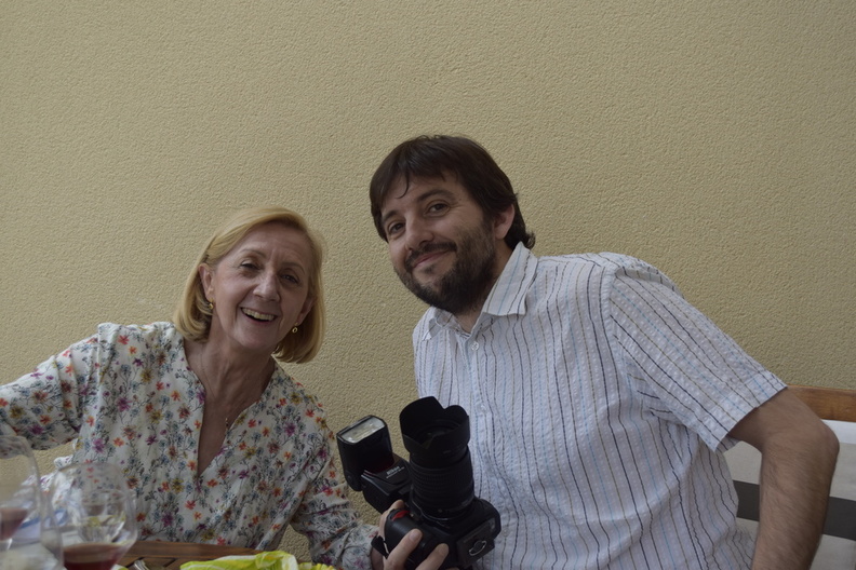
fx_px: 1141
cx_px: 428
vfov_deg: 28.1
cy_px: 285
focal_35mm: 48
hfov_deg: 41.1
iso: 200
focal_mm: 32
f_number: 4.8
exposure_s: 1/500
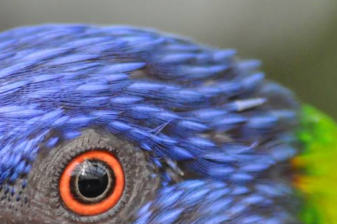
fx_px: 8307
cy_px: 268
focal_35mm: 888
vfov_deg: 1.5
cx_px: 221
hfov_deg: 2.3
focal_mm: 200
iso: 1600
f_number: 5.6
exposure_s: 1/320
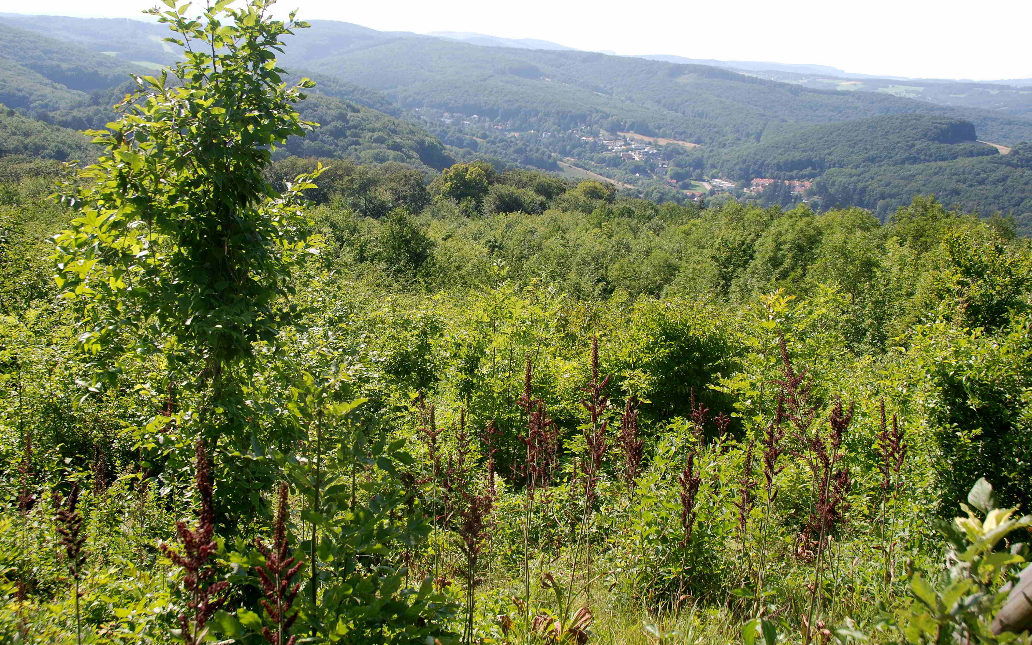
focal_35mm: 37
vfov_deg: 34.4
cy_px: 323
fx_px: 1041
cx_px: 513
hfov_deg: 52.7
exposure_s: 1/160
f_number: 6.3
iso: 100
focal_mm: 24
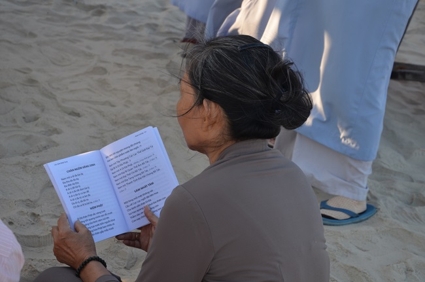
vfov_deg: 18.1
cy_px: 141
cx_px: 212
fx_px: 884
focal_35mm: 75
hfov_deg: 27.0
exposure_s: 1/200
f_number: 7.1
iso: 250
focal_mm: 50
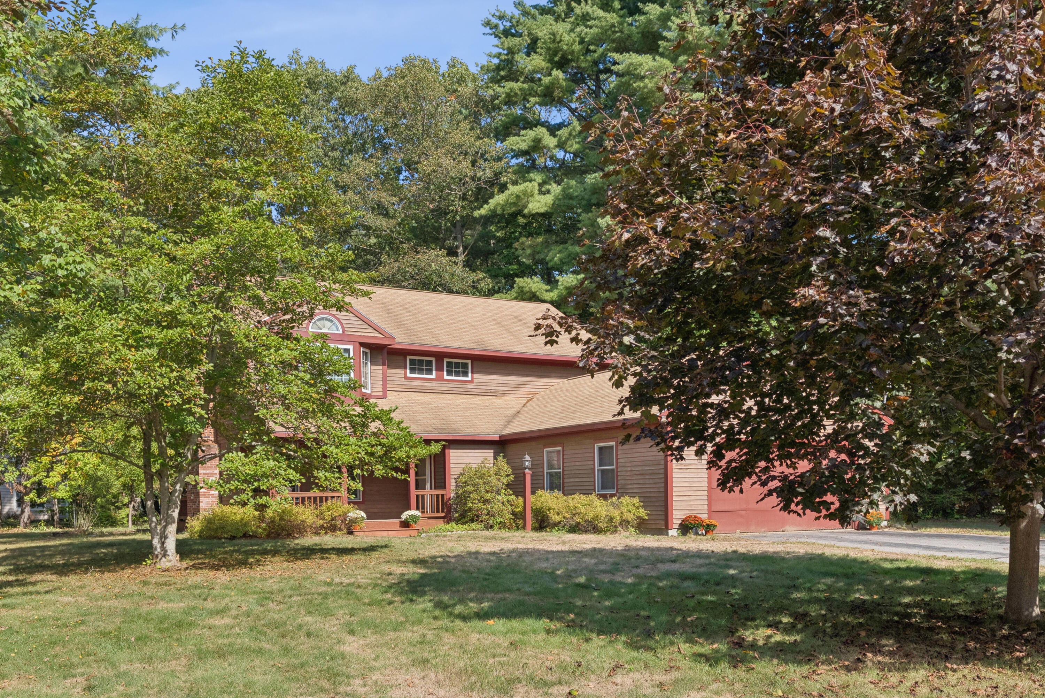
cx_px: 522
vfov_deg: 44.3
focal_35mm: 30
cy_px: 349
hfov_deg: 62.8
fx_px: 857
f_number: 7.1
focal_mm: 29.5
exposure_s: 1/1000
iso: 320
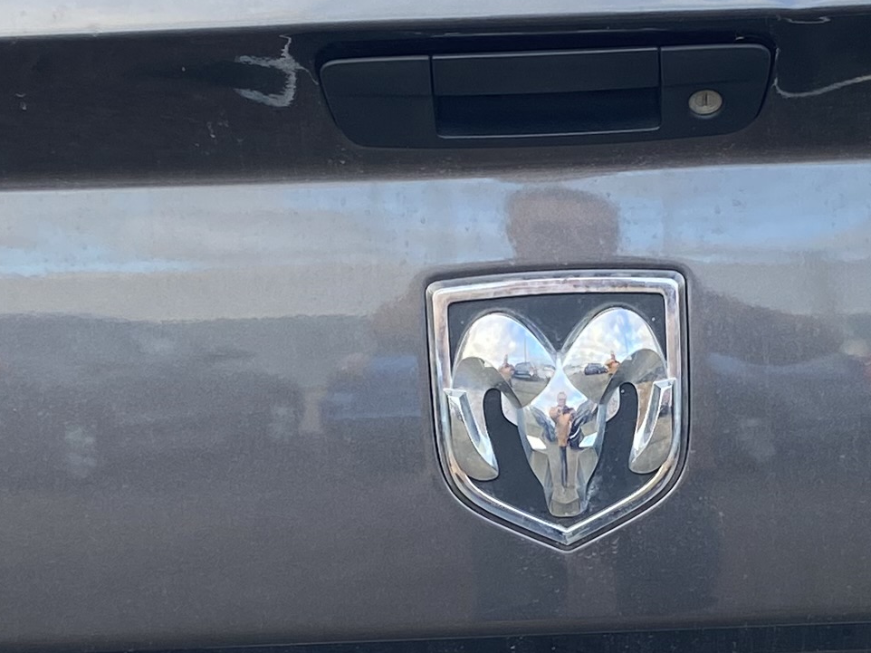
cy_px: 591
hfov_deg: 17.9
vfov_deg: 13.5
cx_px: 646
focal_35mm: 109
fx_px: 2742
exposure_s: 1/158
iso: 32
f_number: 1.8
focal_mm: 4.25
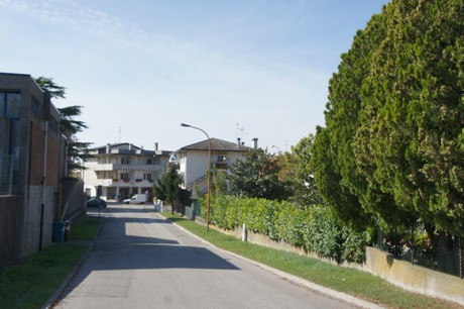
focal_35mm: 42
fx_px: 541
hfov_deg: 46.4
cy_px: 154
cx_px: 232
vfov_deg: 31.8
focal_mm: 28
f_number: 8
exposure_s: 1/400
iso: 200
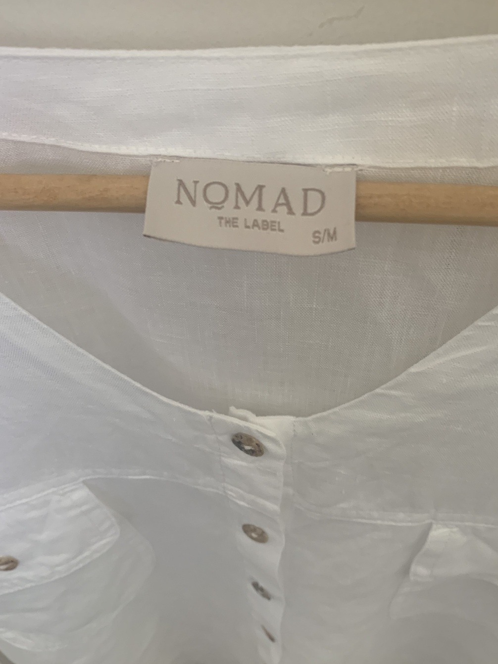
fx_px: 595
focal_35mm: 31
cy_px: 351
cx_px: 281
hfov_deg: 45.3
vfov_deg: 58.3
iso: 100
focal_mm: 4.25
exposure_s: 1/60
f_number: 1.8
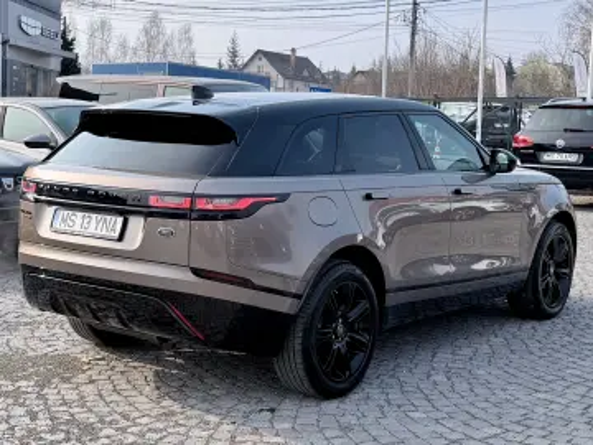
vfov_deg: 56.8
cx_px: 296
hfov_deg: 71.6
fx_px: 411
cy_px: 222
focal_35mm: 24
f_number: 1.78
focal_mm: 6.76
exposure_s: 1/3145
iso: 100
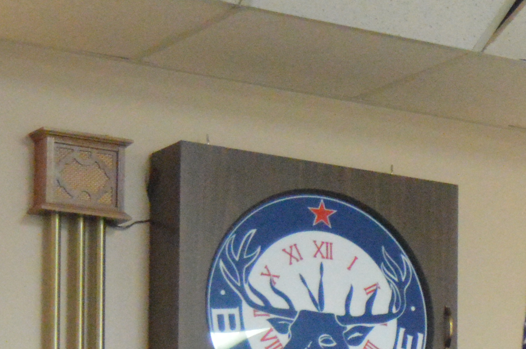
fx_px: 2248
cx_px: 972
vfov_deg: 8.6
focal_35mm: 154
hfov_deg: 12.2
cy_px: 598
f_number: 4
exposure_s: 1/80
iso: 6400
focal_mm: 26
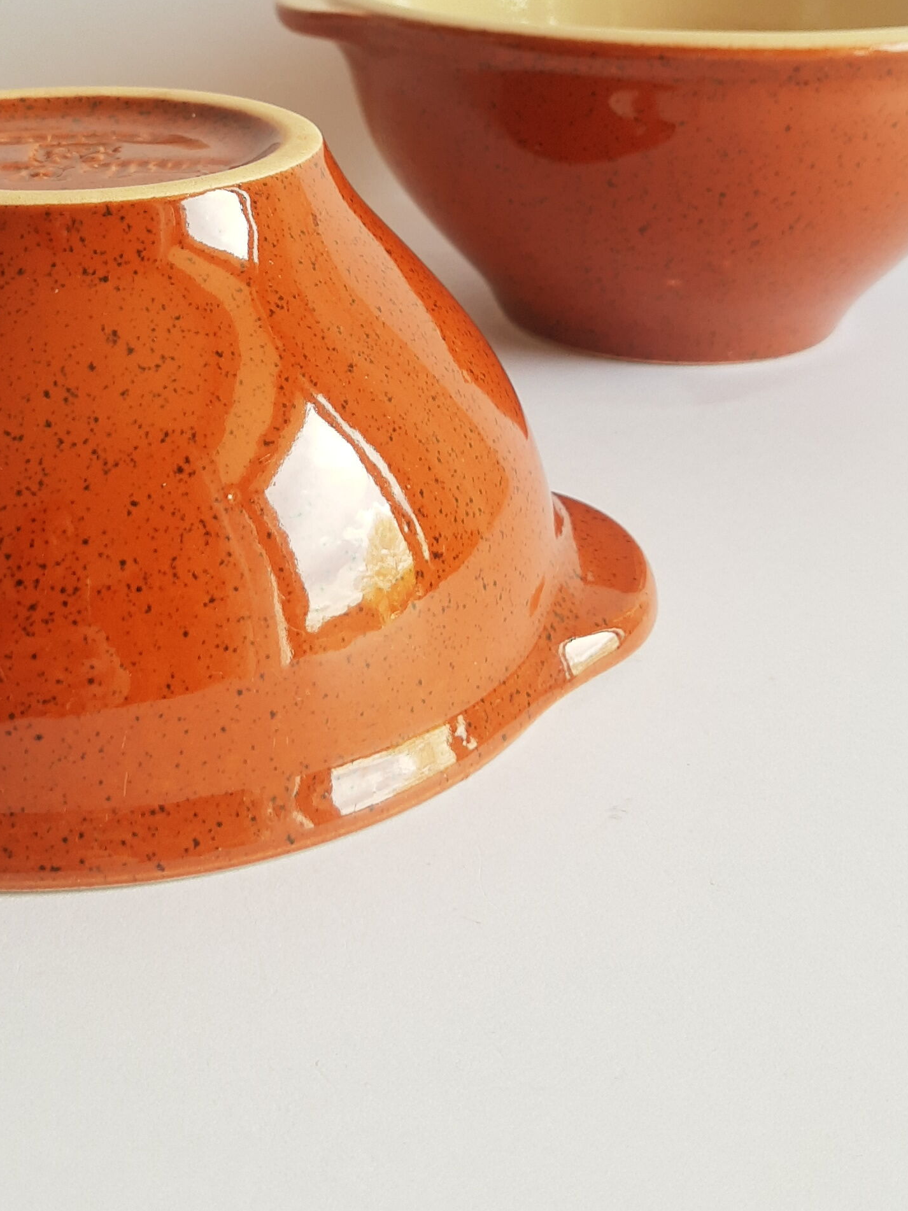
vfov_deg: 33.5
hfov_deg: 26.0
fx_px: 1959
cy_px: 263
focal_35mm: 56
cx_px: 320
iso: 40
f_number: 1.8
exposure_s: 1/116
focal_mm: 3.95
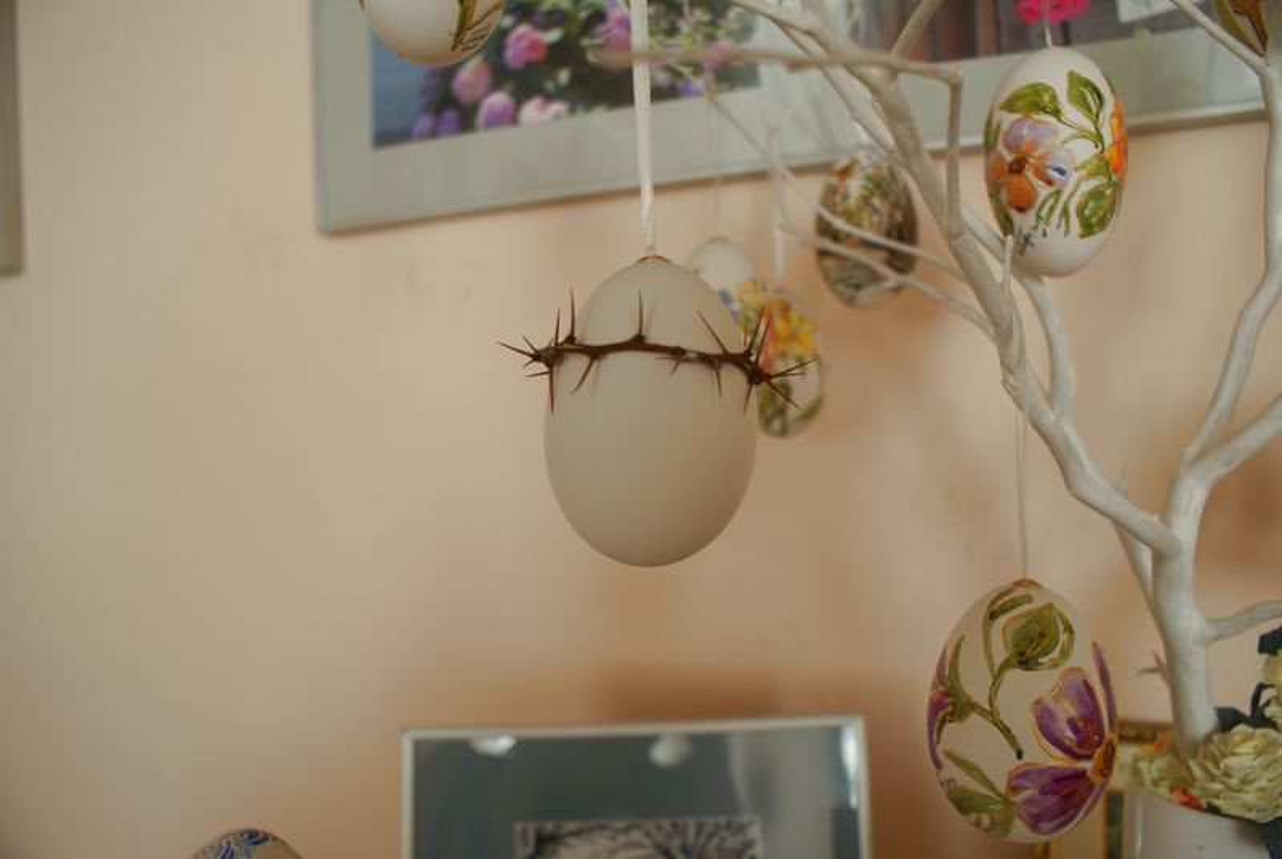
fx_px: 963
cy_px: 430
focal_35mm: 27
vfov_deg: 48.1
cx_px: 641
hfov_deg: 67.3
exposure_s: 1/30
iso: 100
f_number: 4.5
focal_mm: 18
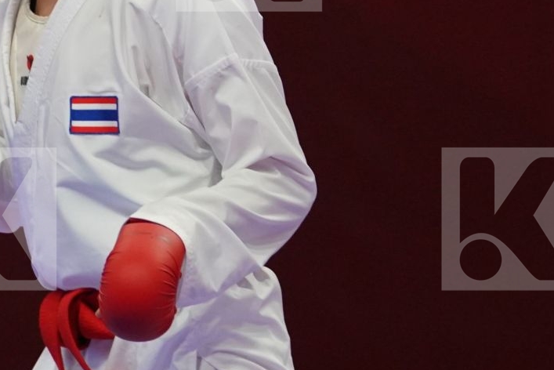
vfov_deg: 1.5
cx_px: -16
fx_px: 14024
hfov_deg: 2.3
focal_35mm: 911
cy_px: -60
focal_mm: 239
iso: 2500
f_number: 4
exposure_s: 1/1000
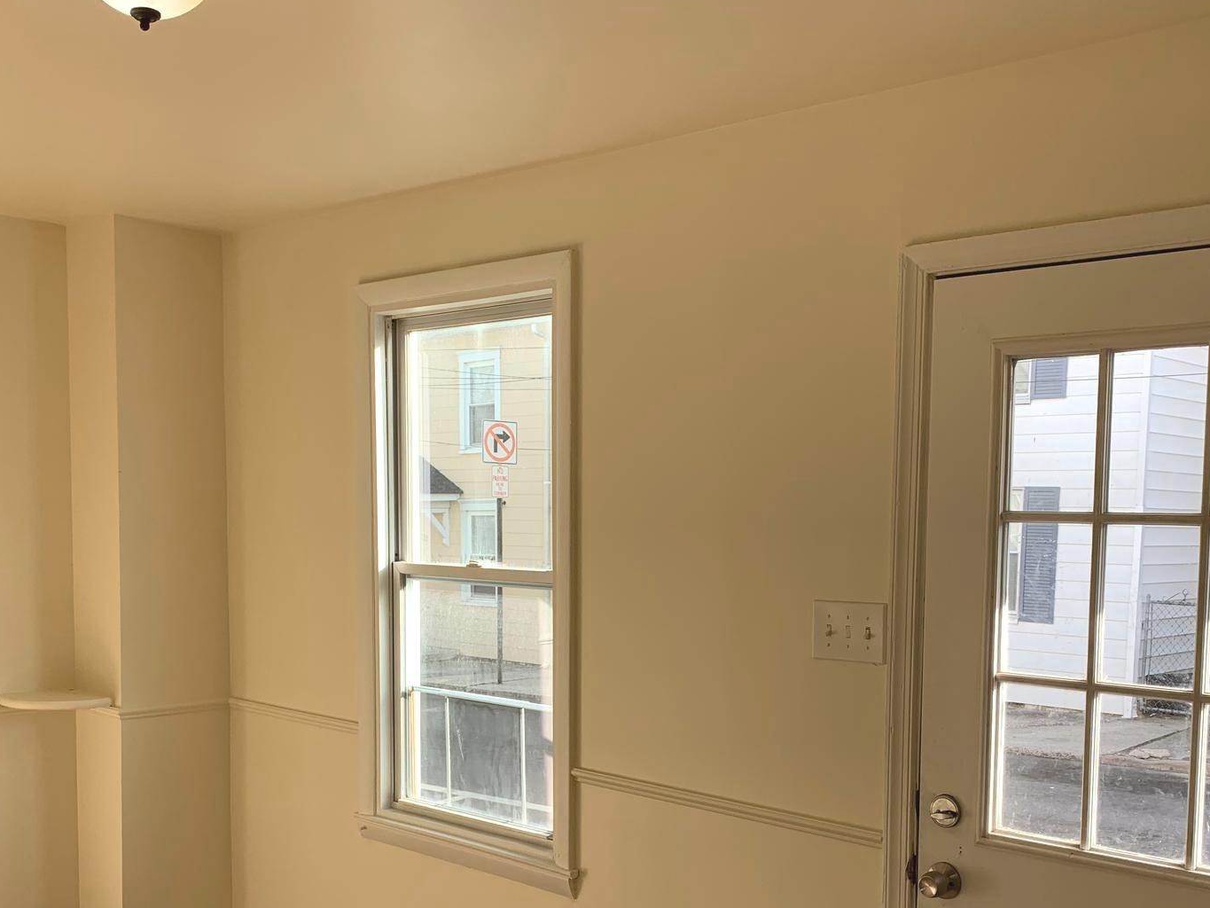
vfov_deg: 36.3
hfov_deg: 47.8
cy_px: 631
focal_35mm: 39
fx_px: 1363
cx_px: 535
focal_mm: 4.25
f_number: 1.8
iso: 25
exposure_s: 1/251
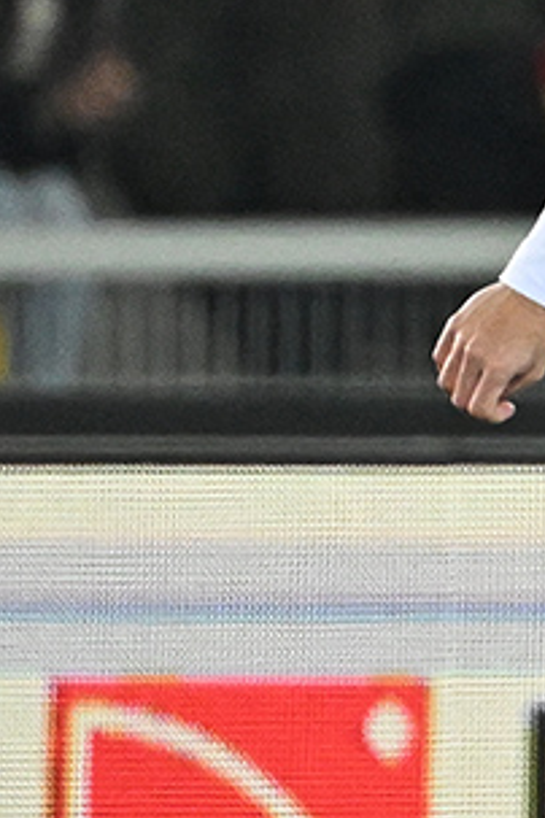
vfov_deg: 0.9
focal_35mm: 2376
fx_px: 53951
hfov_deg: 0.6
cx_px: 1508
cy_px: 548
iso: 5000
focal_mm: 400
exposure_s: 1/1600
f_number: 4
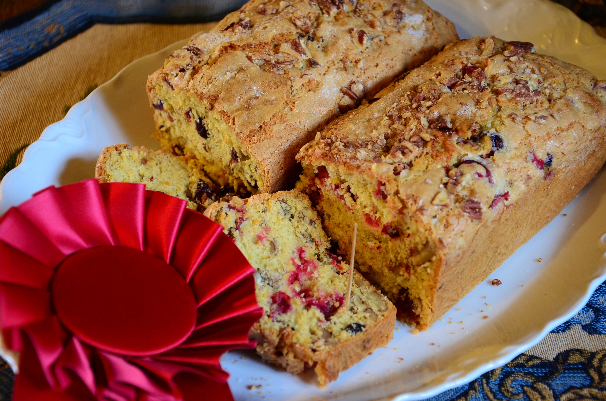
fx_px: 1663
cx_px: 303
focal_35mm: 99
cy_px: 200
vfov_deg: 13.8
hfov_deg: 20.7
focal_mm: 66
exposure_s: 1/8
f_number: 5.3
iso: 640
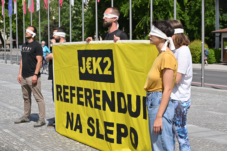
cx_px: 114
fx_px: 473
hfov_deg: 27.0
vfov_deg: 18.2
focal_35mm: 75
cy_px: 76
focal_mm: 75
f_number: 7.1
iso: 640
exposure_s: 1/2500
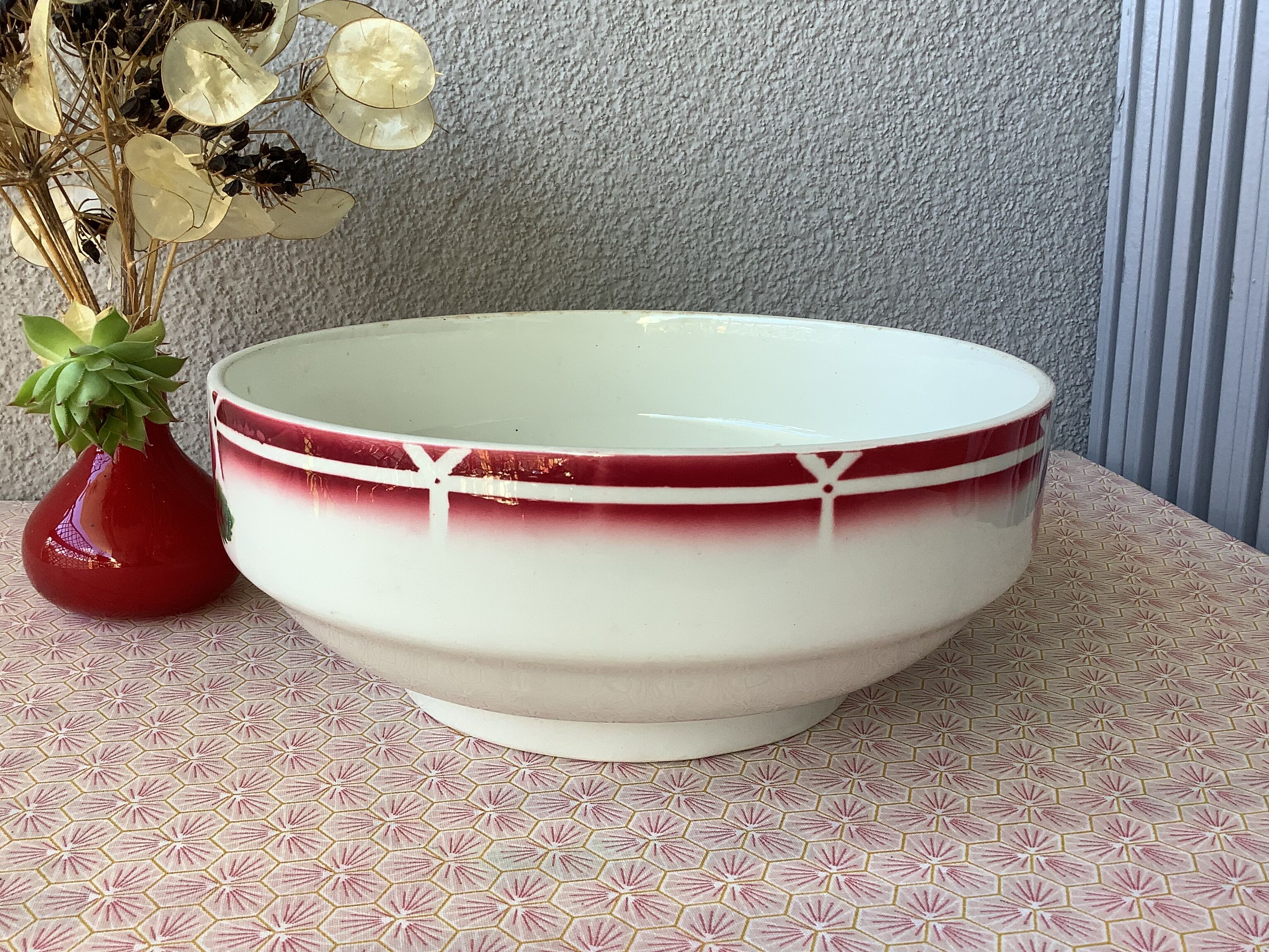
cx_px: 629
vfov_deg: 42.9
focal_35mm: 33
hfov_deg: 55.3
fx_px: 1210
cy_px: 492
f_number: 2.4
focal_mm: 3.3
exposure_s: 1/100
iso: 40
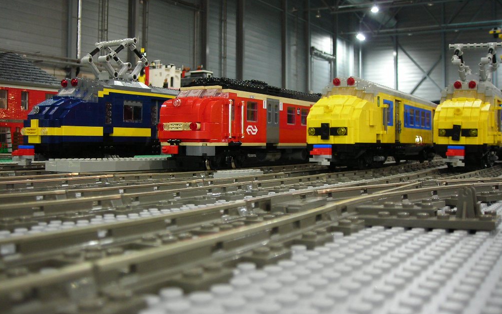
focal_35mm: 41
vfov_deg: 31.2
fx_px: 561
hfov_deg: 48.2
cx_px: 252
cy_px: 142
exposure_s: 1/1.5
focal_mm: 6.3
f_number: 3.2
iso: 100
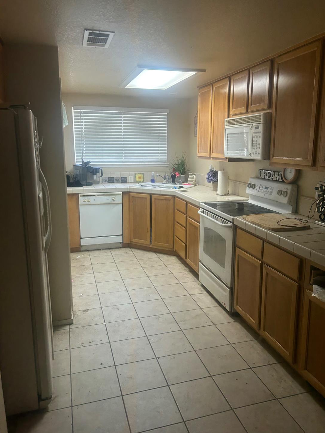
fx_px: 338
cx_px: 168
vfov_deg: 65.3
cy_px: 209
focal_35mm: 27
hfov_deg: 51.3
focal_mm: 5.7
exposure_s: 1/60
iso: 160
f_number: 1.5
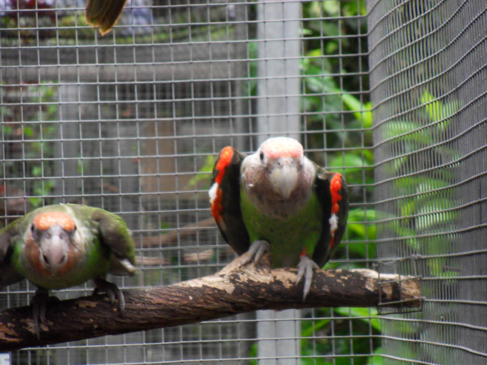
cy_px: 182
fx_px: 3376
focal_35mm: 240
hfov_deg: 8.2
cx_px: 244
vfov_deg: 6.2
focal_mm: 42
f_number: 5.8
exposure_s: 1/60
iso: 400
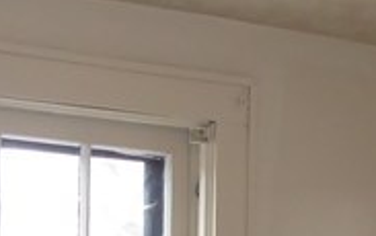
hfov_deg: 14.7
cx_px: 257
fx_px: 1457
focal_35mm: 142
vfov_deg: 8.6
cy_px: 521
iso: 250
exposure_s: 1/60
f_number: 3.3
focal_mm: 4.3
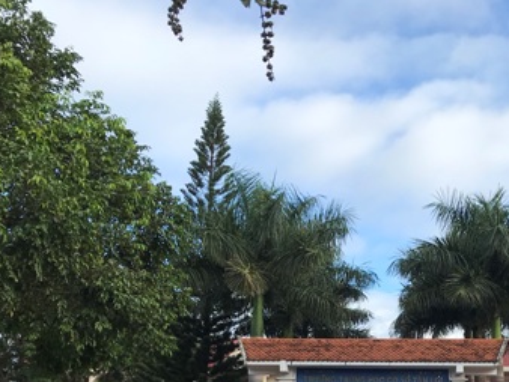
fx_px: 780
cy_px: 358
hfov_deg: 35.1
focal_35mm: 53
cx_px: 398
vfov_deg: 26.5
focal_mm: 3.99
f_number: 1.8
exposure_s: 1/870
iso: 20
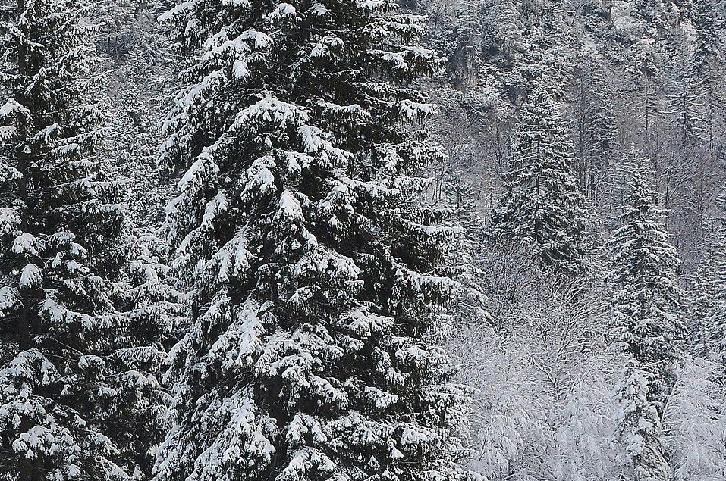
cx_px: -142
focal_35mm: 143
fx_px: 2879
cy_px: 205
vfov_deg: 9.6
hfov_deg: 14.0
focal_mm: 38
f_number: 11
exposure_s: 1/20
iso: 200
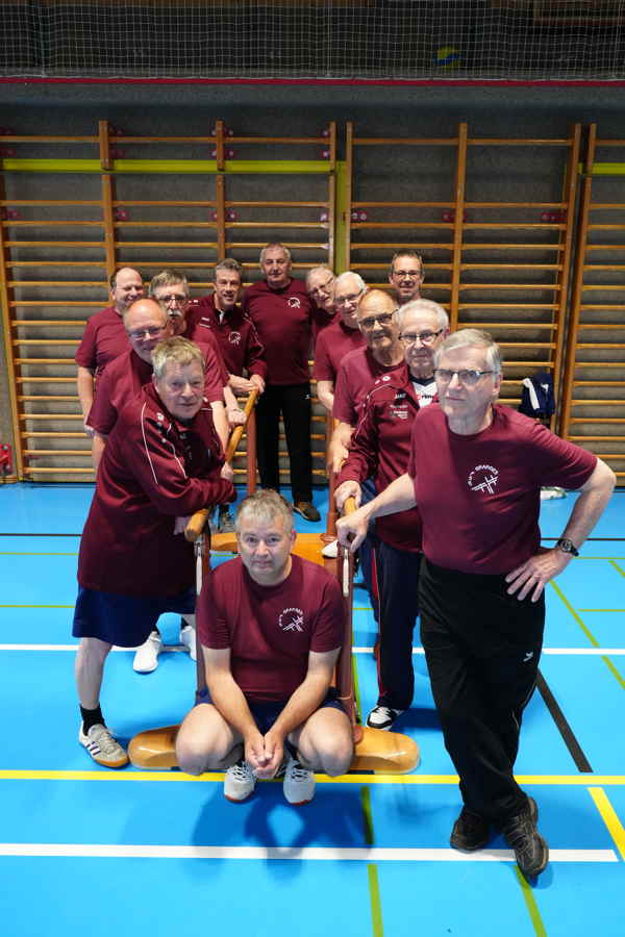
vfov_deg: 60.3
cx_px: 312
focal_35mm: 31
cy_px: 468
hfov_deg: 42.3
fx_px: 807
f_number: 8
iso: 5000
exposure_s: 1/60
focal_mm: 31
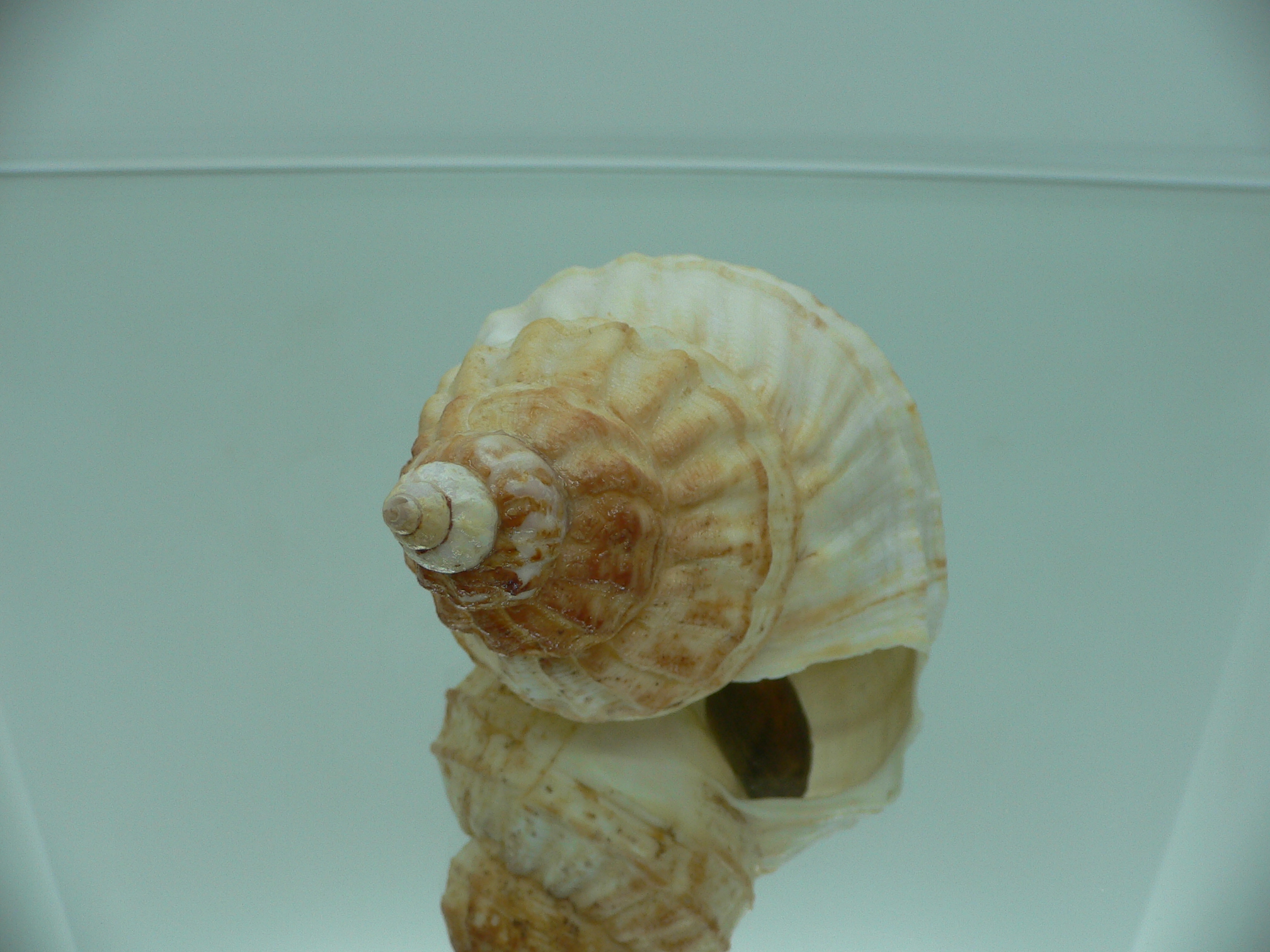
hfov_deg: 52.6
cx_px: 635
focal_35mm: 35
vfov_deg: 40.7
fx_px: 1284
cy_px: 476
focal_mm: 4.6
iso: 80
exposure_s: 1/80
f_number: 2.8
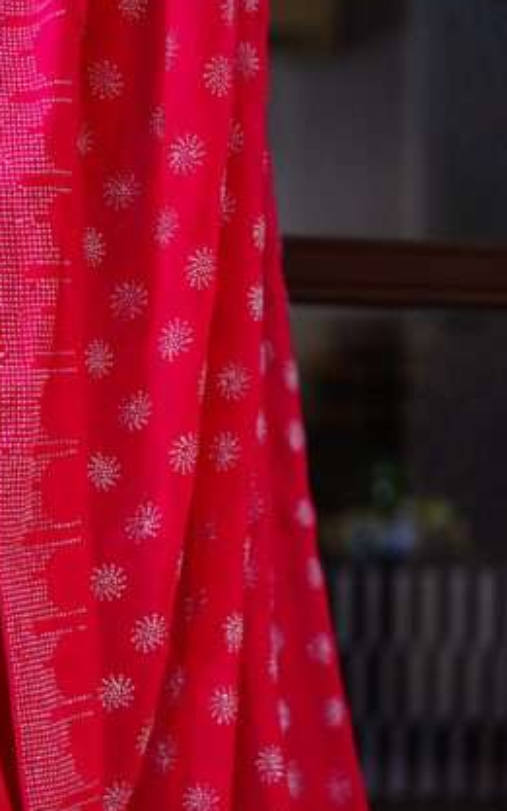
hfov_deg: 16.8
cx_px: 64
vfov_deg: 26.6
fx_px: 1701
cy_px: 543
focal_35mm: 77
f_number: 1.4
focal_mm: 35
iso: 400
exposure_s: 1/200
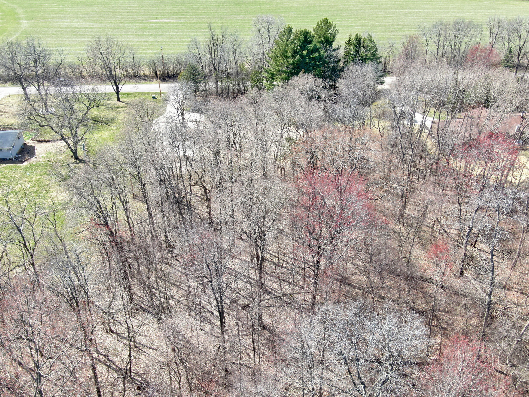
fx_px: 550
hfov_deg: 51.4
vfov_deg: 39.7
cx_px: 264
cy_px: 198
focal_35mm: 36
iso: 100
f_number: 3.3
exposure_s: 1/160
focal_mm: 6.21
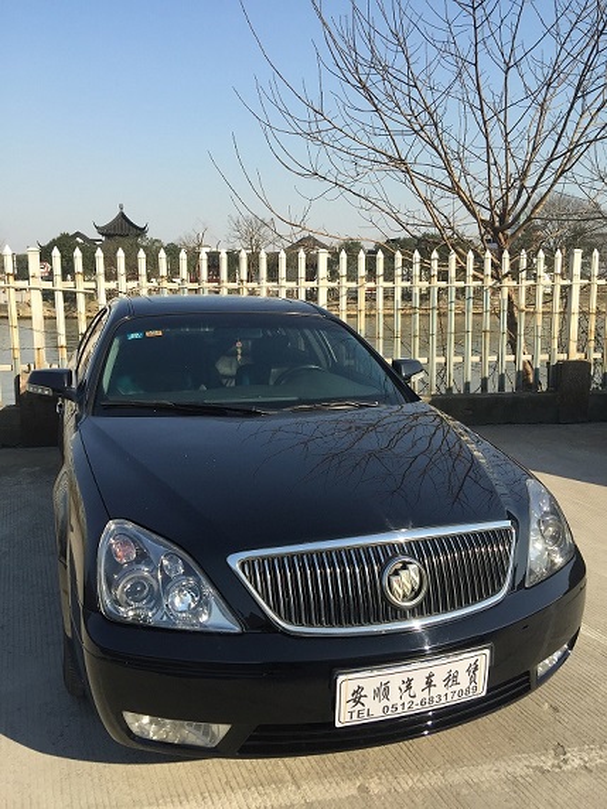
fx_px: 678
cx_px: 304
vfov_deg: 61.7
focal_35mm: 29
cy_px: 404
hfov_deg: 48.2
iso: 32
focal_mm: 4.15
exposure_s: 1/1163
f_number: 2.2
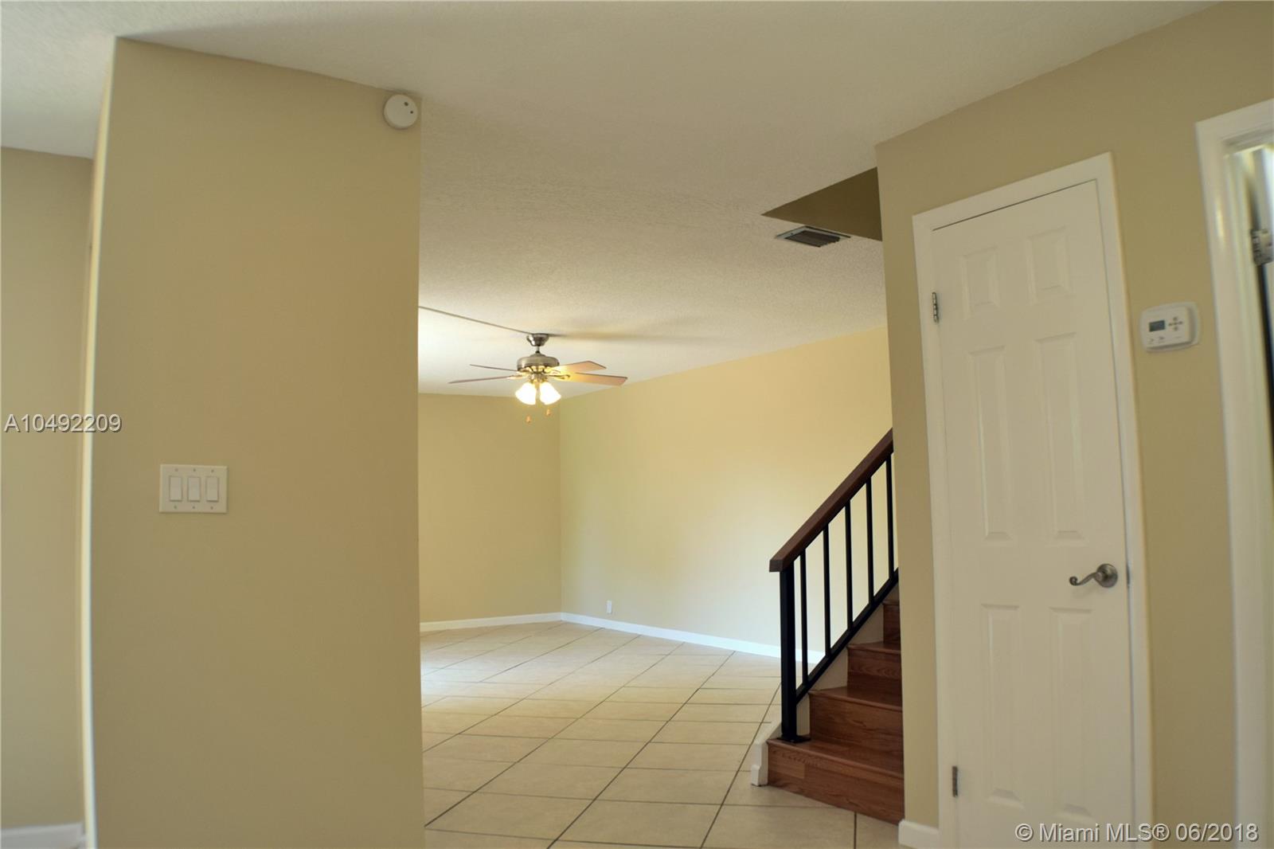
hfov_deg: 53.1
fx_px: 1274
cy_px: 424
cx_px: 637
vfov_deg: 36.9
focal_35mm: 36
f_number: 5
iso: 400
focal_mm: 24
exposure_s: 1/100
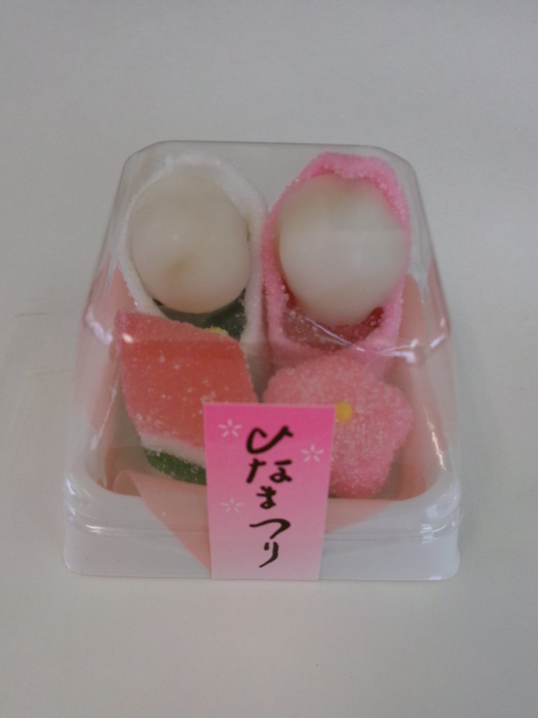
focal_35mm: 36
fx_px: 746
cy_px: 359
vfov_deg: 51.4
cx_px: 269
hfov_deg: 39.7
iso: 349
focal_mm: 6.4
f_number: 4.5
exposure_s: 1/125
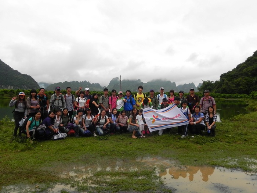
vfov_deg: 48.2
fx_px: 215
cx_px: 128
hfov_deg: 61.7
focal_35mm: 29
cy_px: 96
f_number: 5
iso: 160
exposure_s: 1/152
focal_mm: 5.2
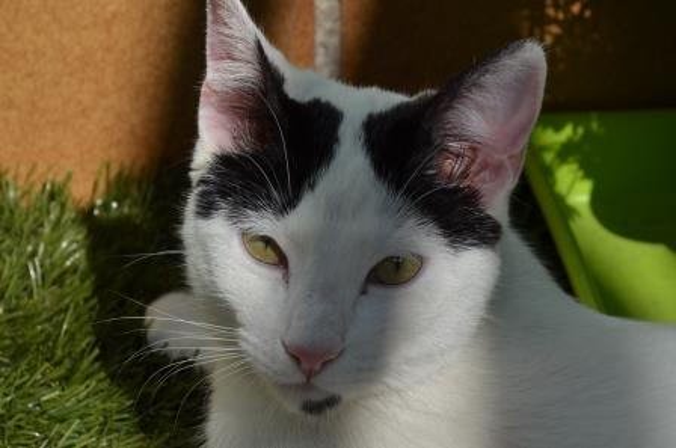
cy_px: 224
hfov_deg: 13.1
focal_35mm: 158
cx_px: 338
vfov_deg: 8.7
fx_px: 2952
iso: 500
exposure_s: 1/1000
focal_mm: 105
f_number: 11
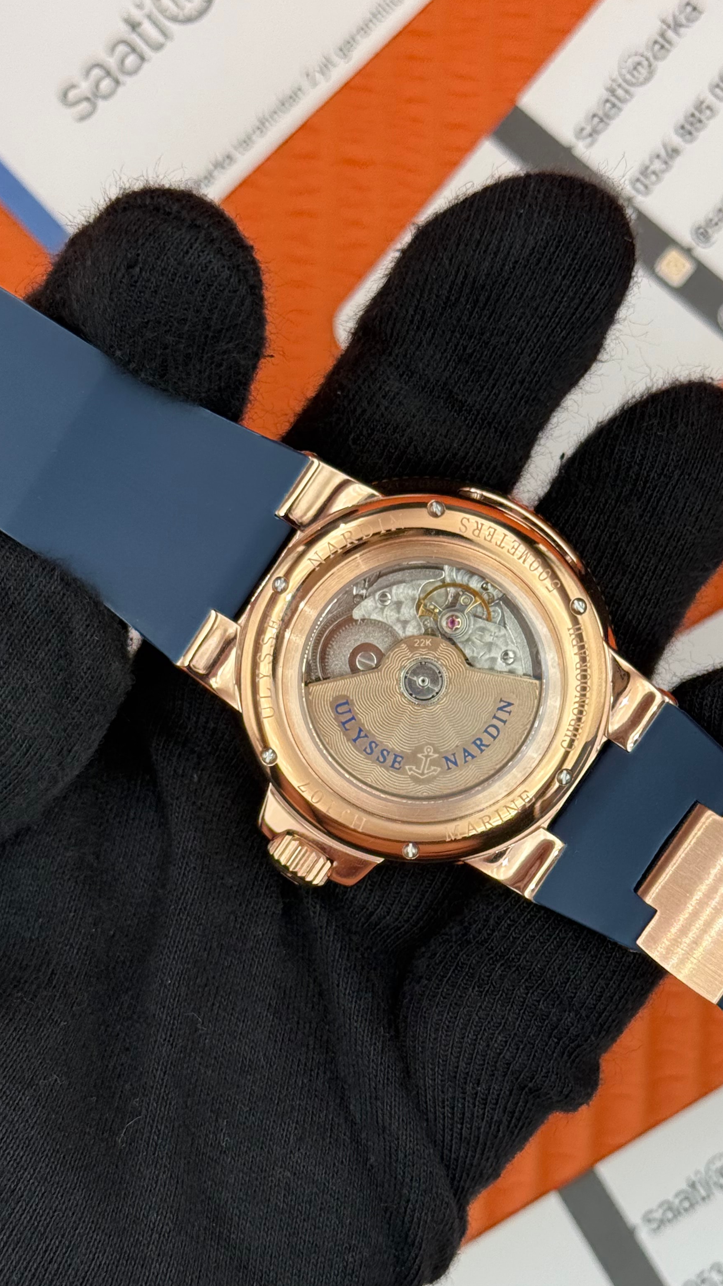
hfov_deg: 17.7
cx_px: 406
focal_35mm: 68
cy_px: 766
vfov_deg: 30.9
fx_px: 2318
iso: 80
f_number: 1.78
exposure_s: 1/574
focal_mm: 6.76
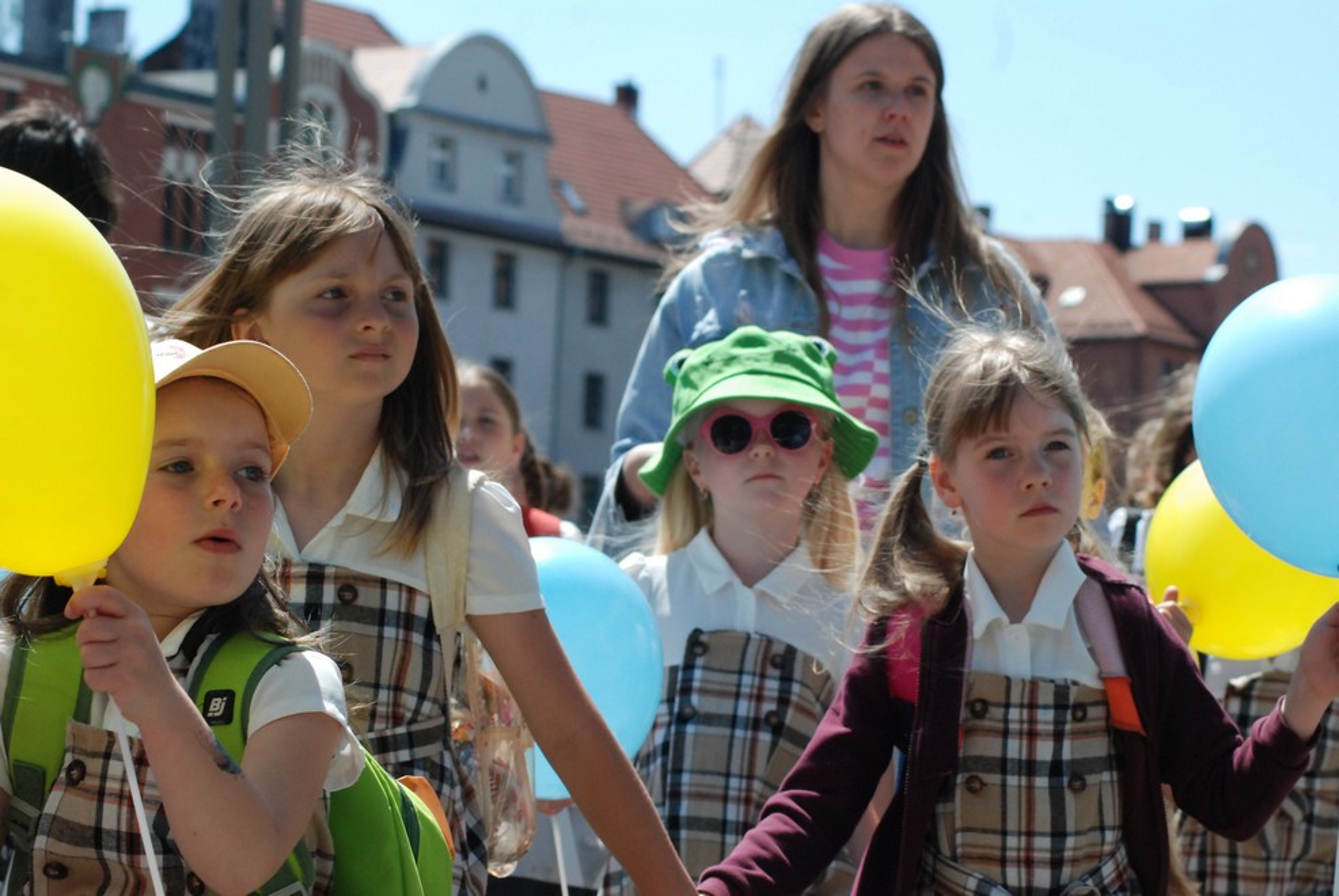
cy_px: 448
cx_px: 670
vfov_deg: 13.1
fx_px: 3910
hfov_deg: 19.4
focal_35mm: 105
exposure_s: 1/1250
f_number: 9
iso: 800
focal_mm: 70
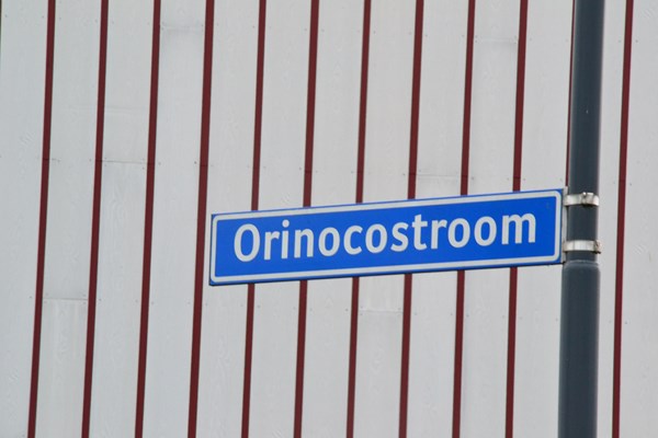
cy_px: 219
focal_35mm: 300
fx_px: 5483
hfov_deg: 6.9
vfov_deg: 4.6
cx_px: 329
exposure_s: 1/100
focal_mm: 200
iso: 1400
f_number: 40
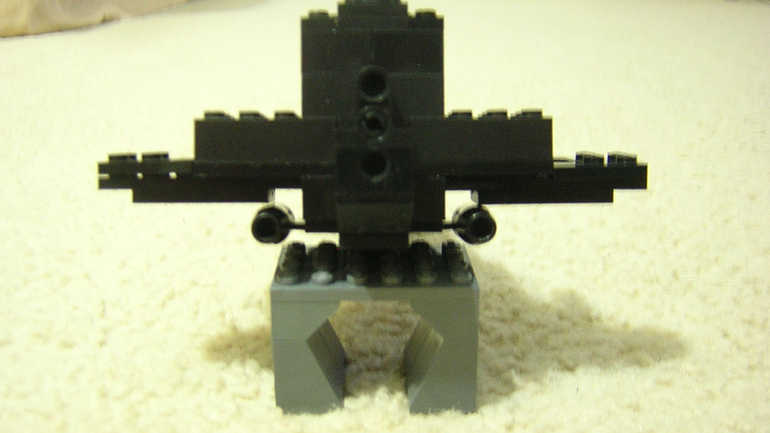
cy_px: 178
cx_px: 380
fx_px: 817
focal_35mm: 40
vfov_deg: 29.6
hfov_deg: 50.5
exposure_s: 1/1.5
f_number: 2.6
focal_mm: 4.7
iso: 400
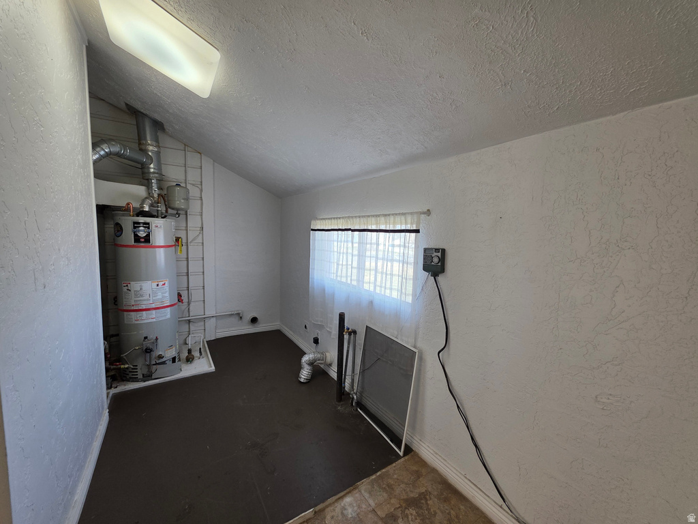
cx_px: 349
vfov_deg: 89.9
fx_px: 262
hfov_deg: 106.2
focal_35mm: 13
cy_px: 262
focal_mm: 2.2
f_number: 1.9
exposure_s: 1/120
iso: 80
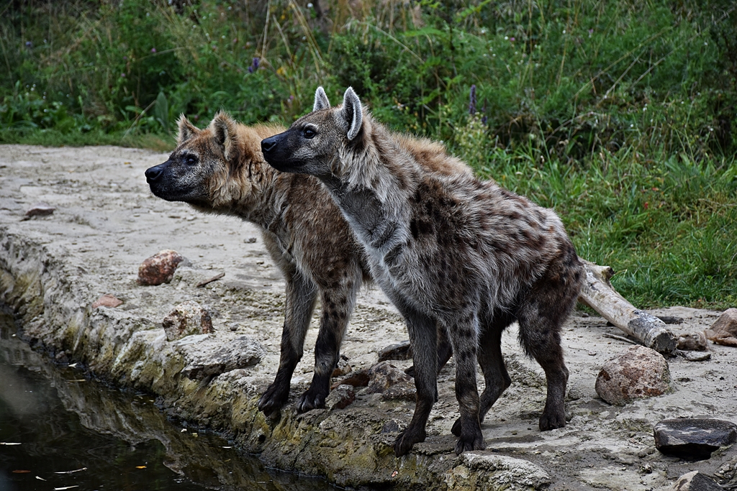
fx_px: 3071
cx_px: 368
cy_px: 246
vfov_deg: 9.2
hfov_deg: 13.7
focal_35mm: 150
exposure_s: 1/320
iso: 400
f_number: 5.6
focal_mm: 100
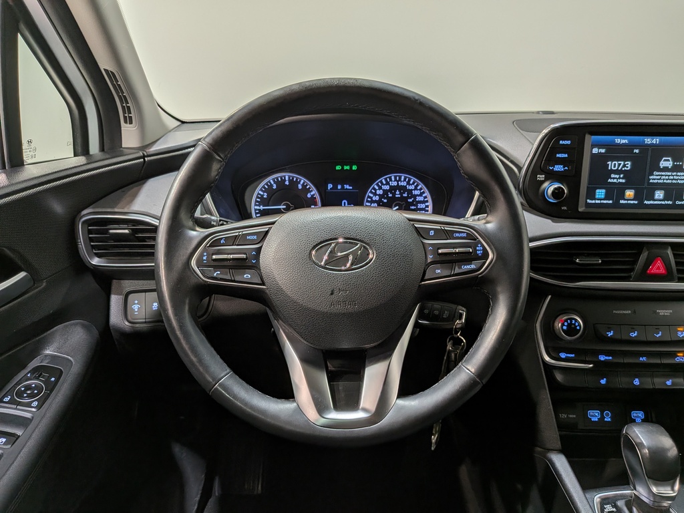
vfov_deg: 56.8
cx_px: 342
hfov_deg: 71.6
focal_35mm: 24
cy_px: 256
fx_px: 474
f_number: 1.7
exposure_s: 1/164
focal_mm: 4.53
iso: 26
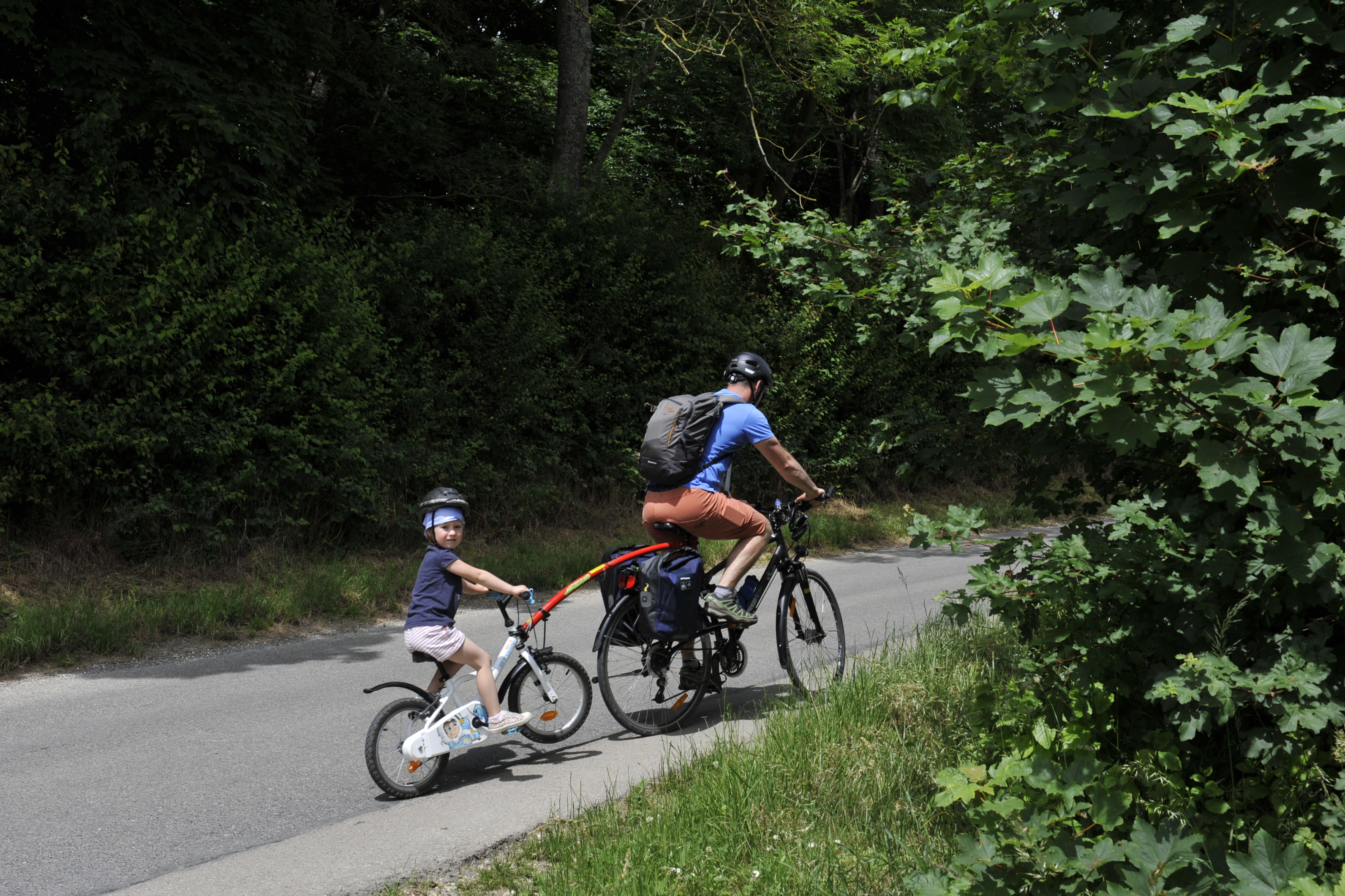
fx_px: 1568
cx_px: 672
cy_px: 448
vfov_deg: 31.9
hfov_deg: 46.4
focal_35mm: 42
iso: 200
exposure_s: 1/200
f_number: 13
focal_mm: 42
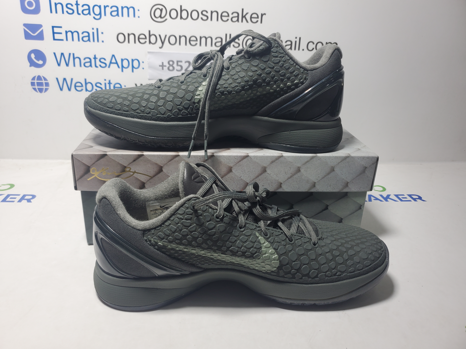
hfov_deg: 67.3
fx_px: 350
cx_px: 233
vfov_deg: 53.1
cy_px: 174
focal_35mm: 26
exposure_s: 1/308
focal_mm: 4.3
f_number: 1.5
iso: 50
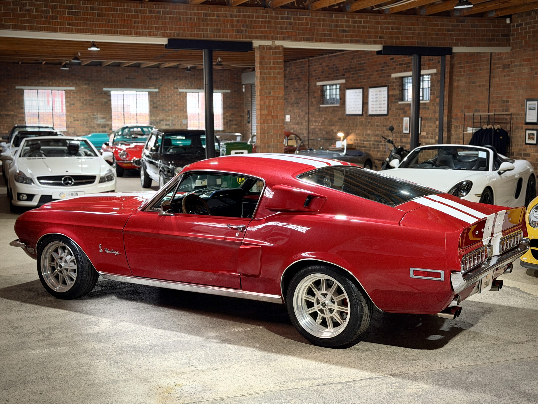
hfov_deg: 39.7
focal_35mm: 48
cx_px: 269
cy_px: 202
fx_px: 746
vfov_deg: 30.3
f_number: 1.78
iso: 250
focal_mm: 6.76
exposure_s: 1/33
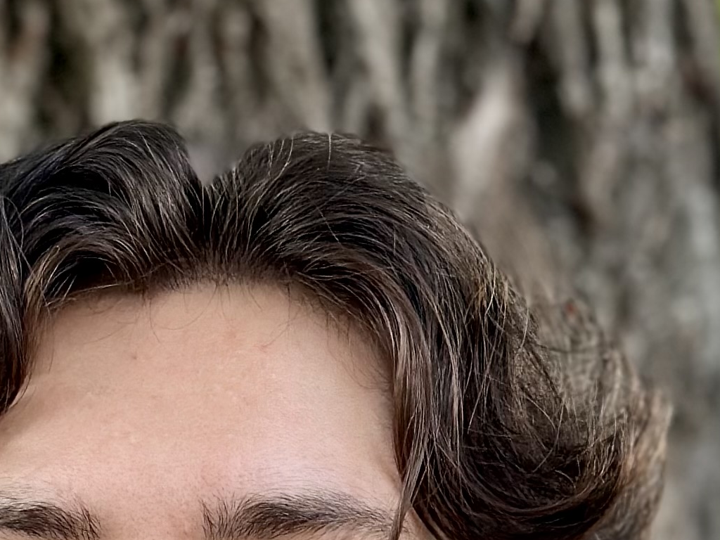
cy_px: 825
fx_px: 3931
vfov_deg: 7.7
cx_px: 150
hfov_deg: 10.4
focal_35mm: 189
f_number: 1.78
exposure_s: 1/68
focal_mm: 6.86
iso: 125
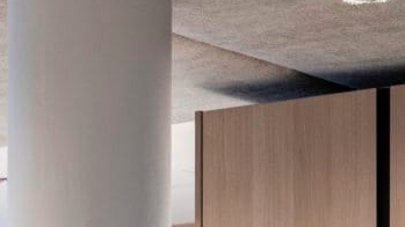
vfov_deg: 4.1
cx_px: -477
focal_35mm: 285
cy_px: 720
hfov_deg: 7.2
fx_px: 3059
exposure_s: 1/8
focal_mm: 50
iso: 400
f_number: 4.5
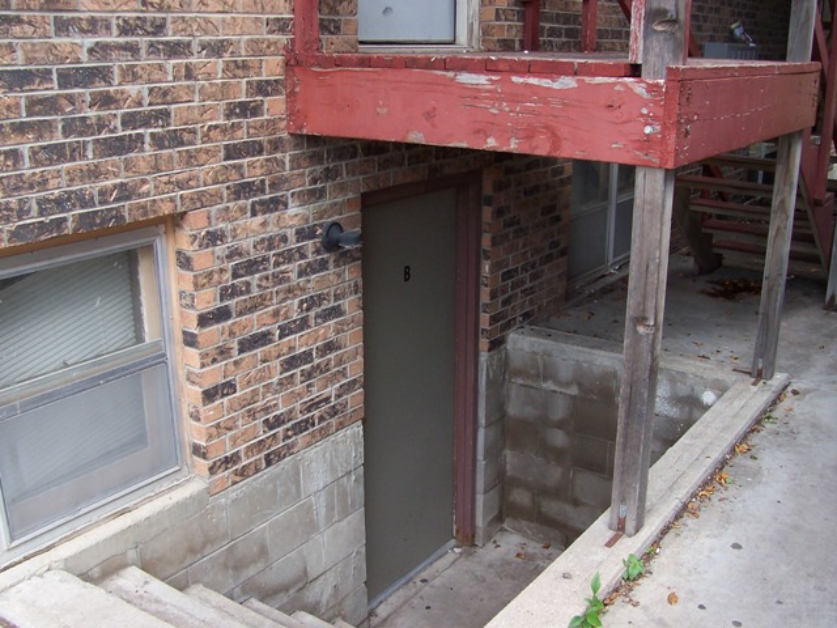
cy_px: 314
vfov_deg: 38.7
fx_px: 895
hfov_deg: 50.1
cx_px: 418
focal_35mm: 37
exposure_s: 1/125
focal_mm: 5.6
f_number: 2.8
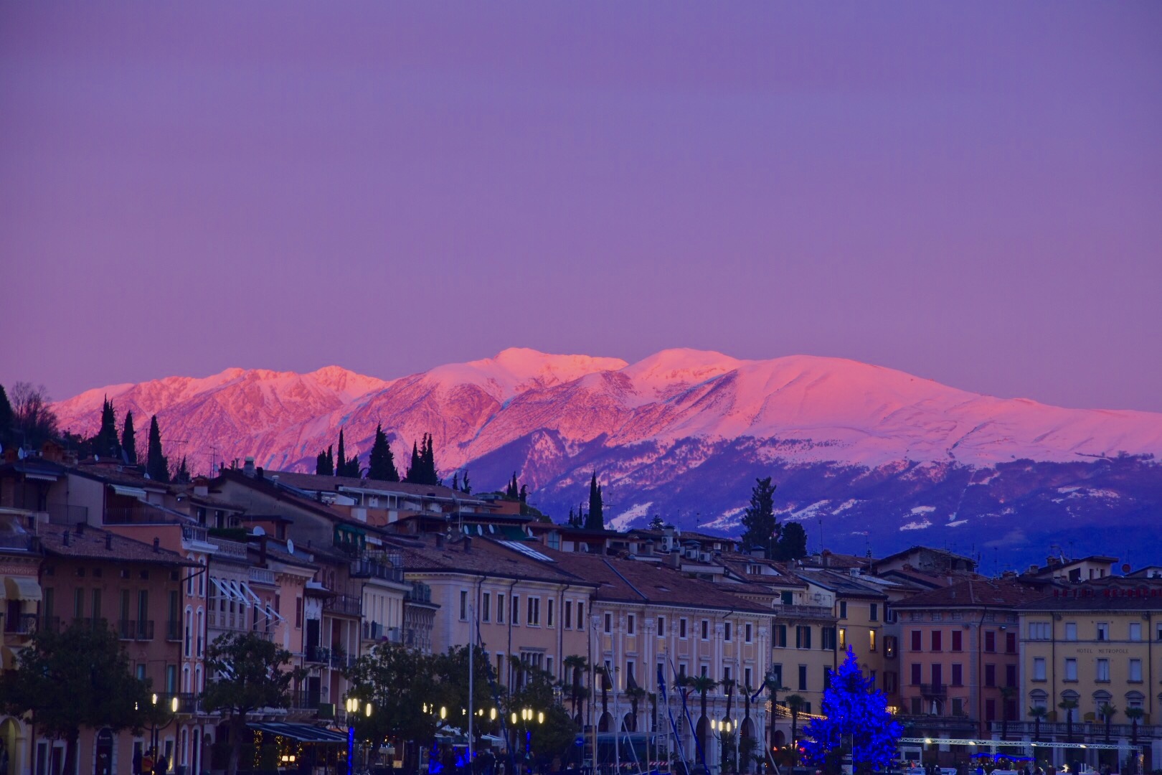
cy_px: 388
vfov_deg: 8.7
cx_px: 581
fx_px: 5083
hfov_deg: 13.0
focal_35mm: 158
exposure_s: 1/25
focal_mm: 105
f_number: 5.6
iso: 640
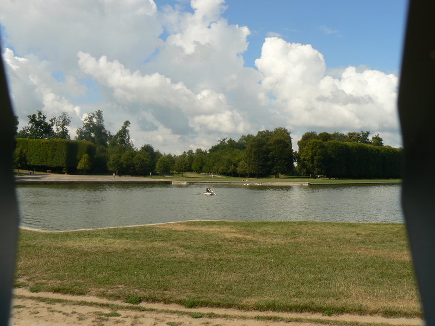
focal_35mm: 36
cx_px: 218
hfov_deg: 51.4
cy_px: 163
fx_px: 452
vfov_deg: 39.7
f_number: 6.3
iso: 80
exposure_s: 1/400
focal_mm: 6
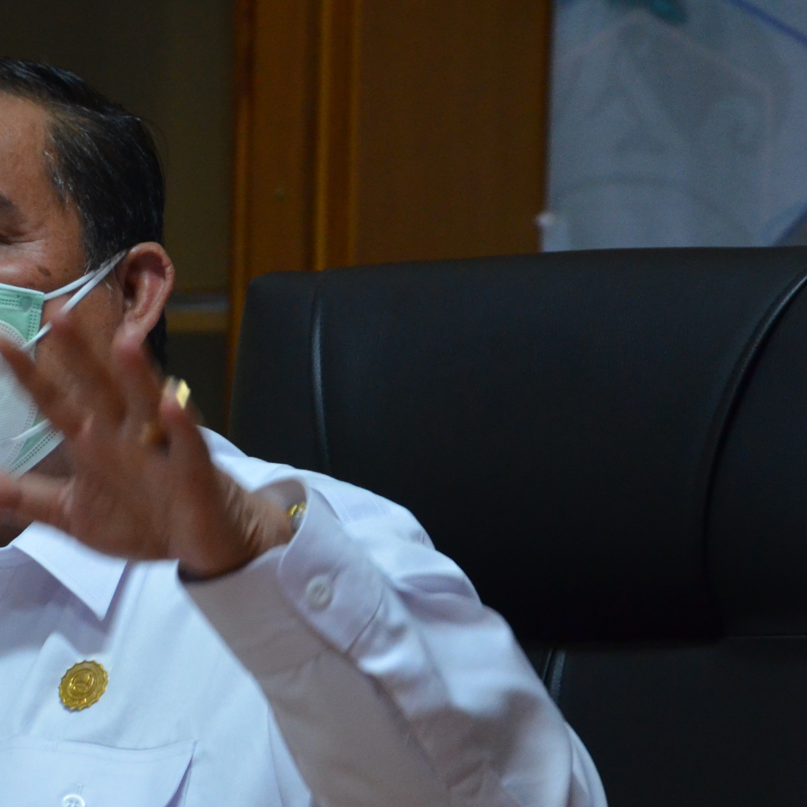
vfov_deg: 5.4
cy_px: 607
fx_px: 8573
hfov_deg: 5.4
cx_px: -10
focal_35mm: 325
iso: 1600
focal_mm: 105
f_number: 5.6
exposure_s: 1/50
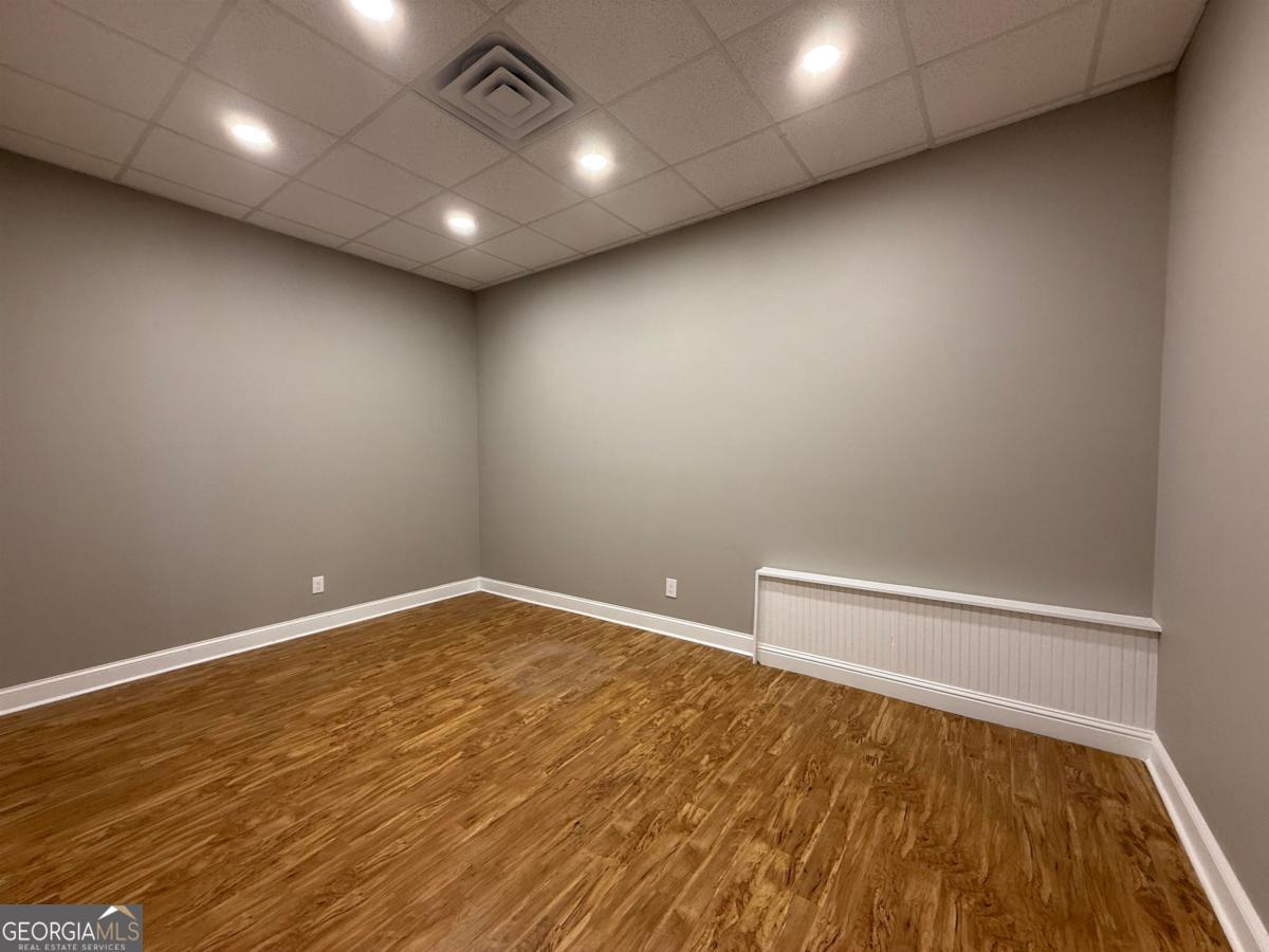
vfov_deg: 85.7
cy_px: 476
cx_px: 634
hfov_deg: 102.1
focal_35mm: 14
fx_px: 513
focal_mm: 2.22
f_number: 2.2
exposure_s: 1/60
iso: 200
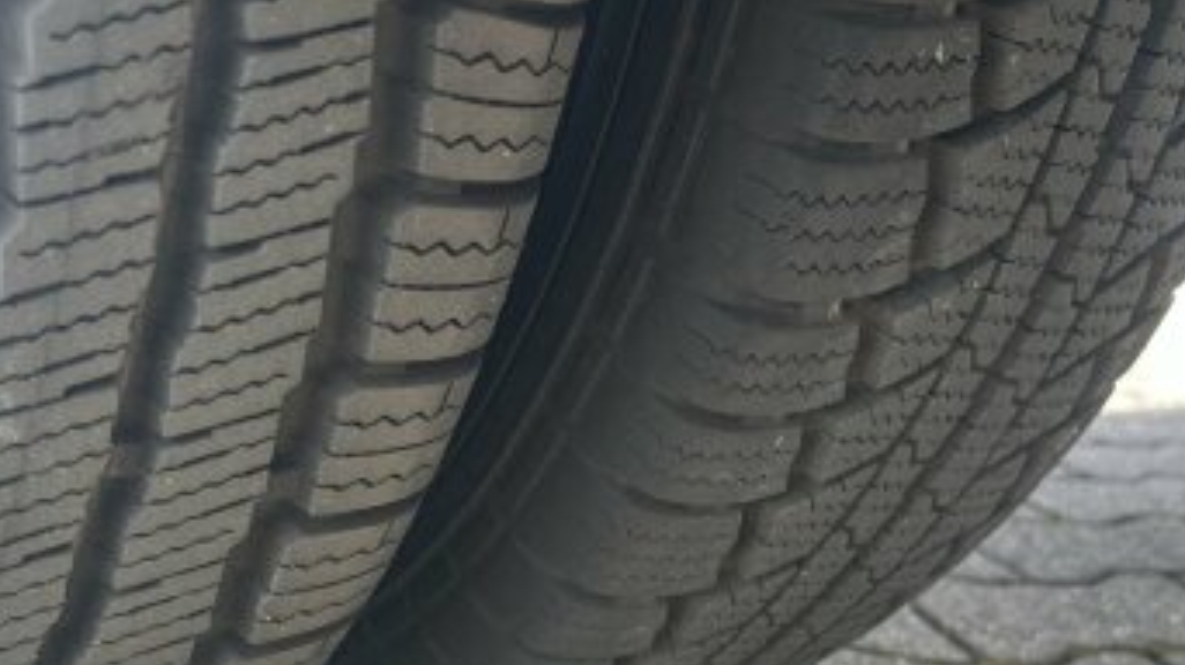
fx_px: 1665
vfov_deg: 22.3
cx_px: 489
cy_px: 547
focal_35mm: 53
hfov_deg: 39.1
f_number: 1.5
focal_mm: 5.7
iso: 50
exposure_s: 1/241
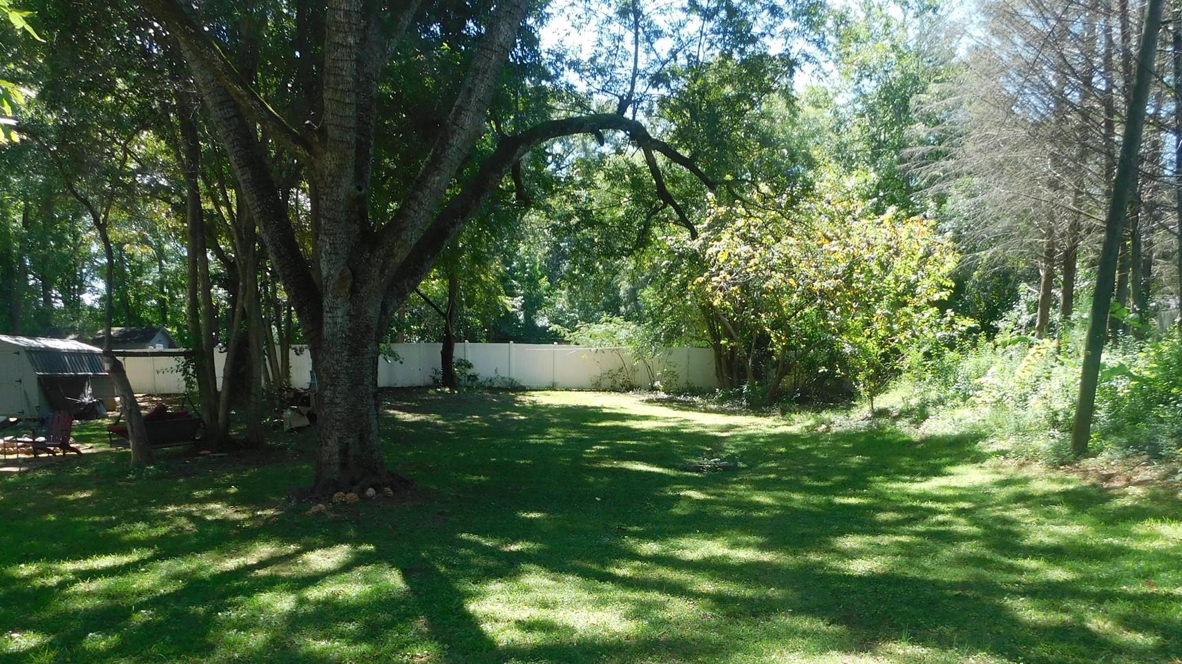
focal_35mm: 30
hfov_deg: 64.3
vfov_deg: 37.6
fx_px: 940
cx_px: 596
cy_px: 524
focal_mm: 4
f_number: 3
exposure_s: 1/250
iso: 125
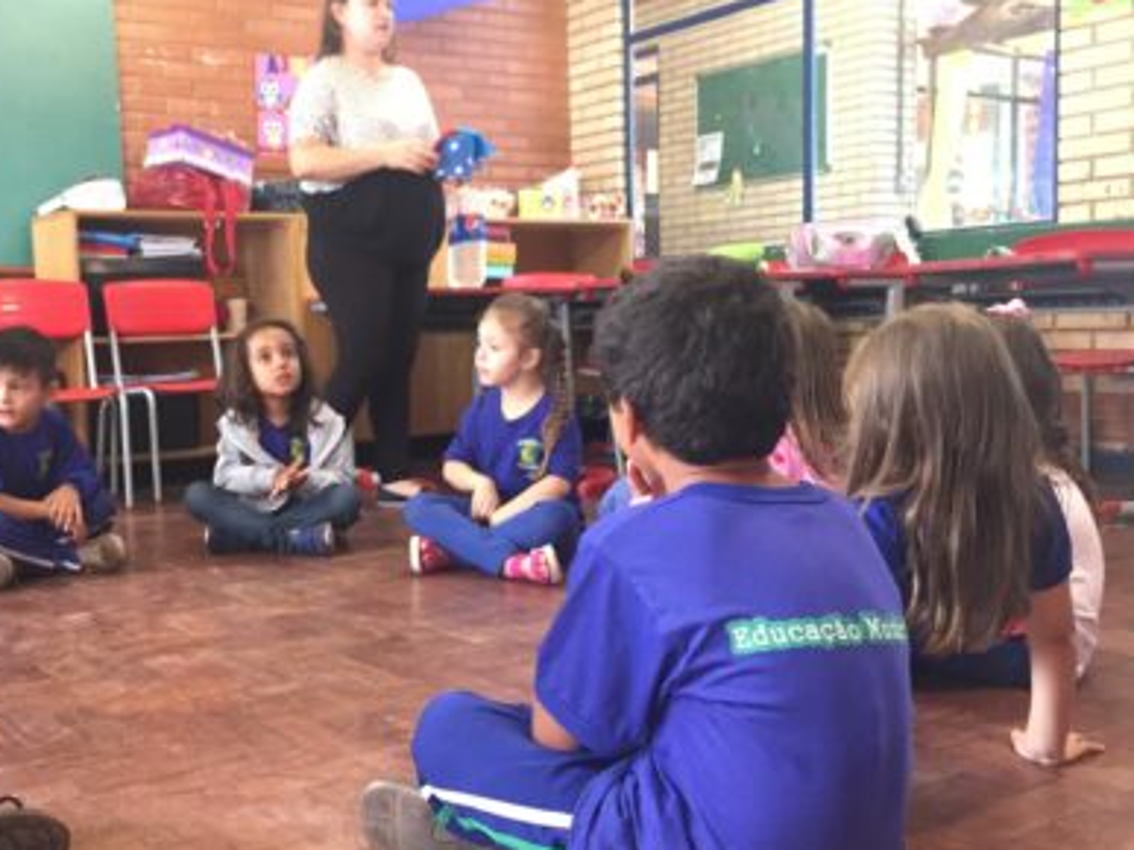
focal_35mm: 39
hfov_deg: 47.2
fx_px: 1277
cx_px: 390
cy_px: 451
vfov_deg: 36.8
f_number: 2.2
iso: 250
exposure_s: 1/24
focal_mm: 4.15
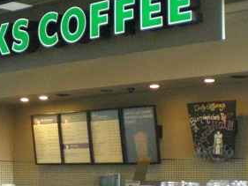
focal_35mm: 108
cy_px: 154
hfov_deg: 18.1
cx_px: 58
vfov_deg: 13.6
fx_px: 774
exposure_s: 1/80
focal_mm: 6.3
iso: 800
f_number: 3.1
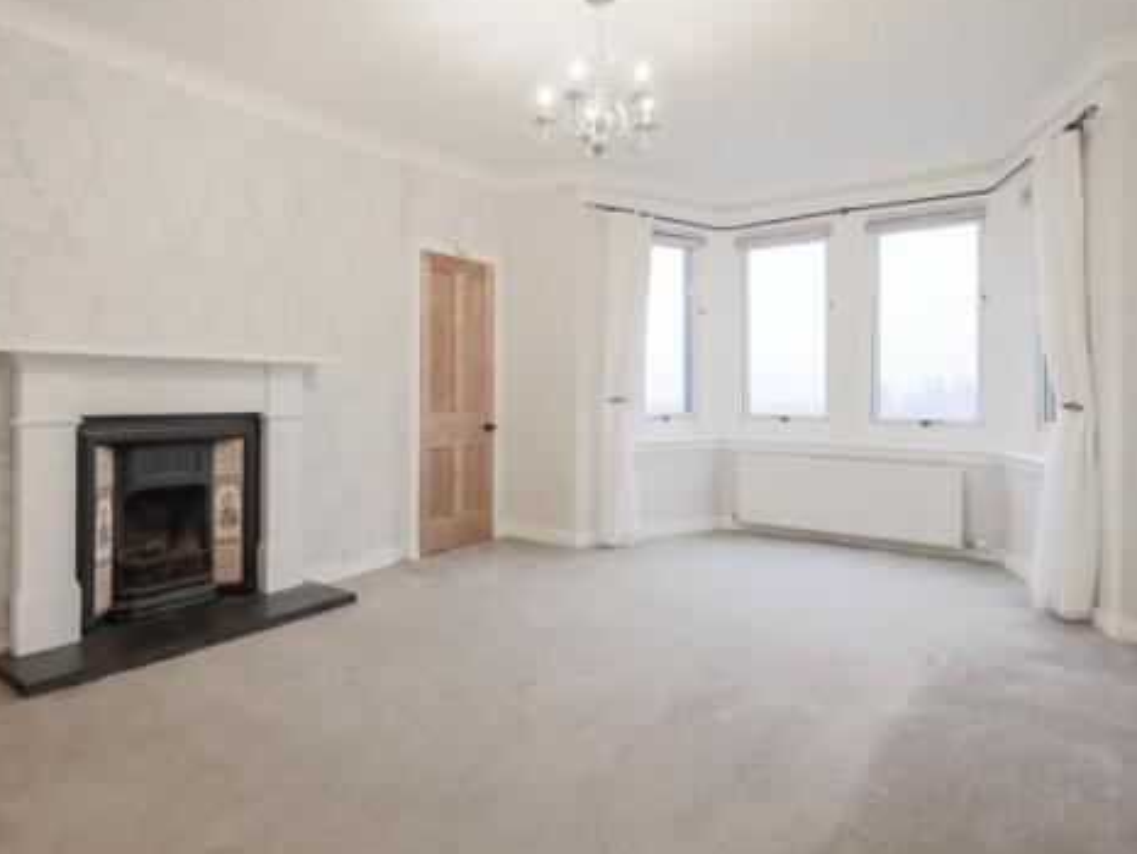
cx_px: 487
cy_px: 399
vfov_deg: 66.0
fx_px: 657
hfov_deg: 81.2
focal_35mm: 20
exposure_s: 1/60
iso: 3200
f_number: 4
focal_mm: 8
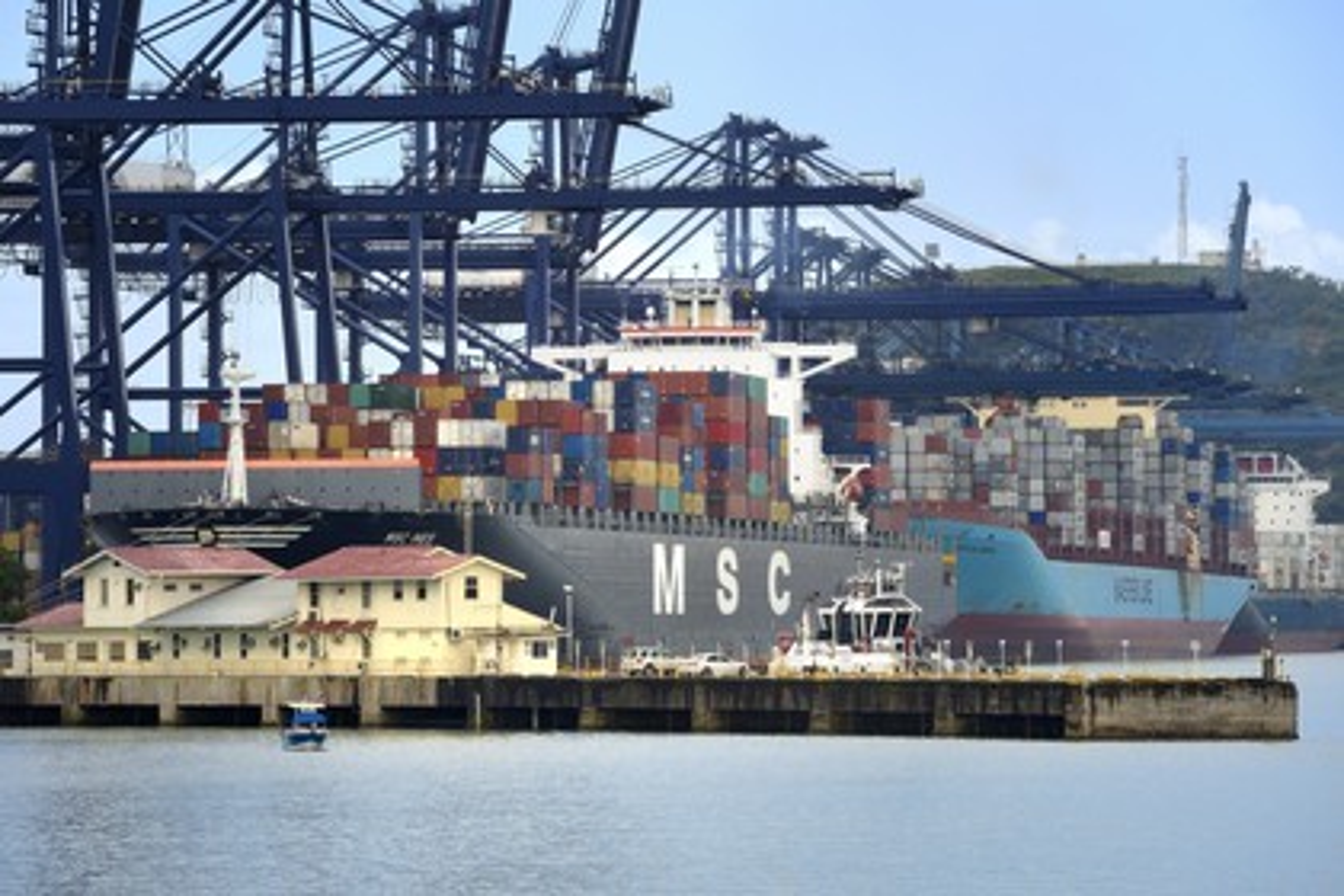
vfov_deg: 6.9
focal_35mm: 200
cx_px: 672
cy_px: 448
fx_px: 7466
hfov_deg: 10.3
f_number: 11
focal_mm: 200
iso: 400
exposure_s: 1/400
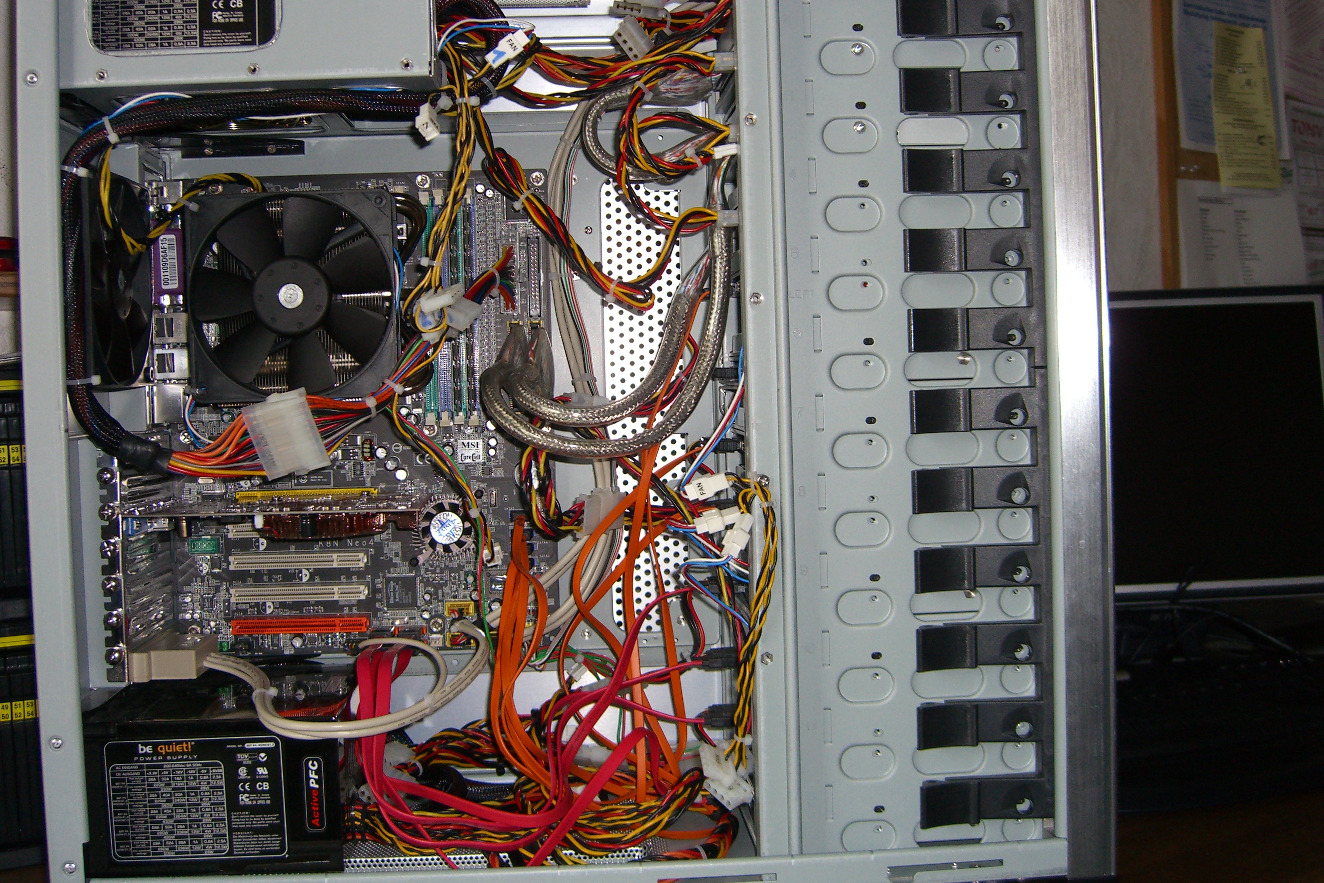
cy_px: 392
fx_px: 1471
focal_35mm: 40
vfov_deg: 33.4
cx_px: 663
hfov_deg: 48.5
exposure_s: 1/60
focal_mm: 7.9
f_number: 2.8
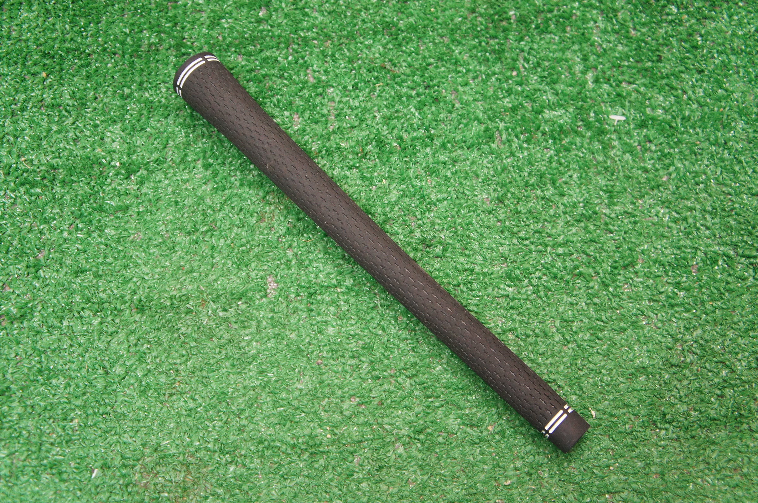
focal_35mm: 42
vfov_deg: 31.8
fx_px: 883
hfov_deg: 46.5
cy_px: 252
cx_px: 379
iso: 1600
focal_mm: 28
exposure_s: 1/80
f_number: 4
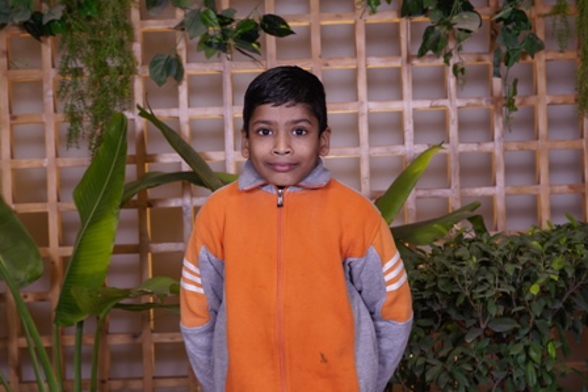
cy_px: 196
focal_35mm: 60
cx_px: 294
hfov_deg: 33.4
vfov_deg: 22.6
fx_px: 980
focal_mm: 40
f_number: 4.5
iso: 400
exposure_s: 1/125
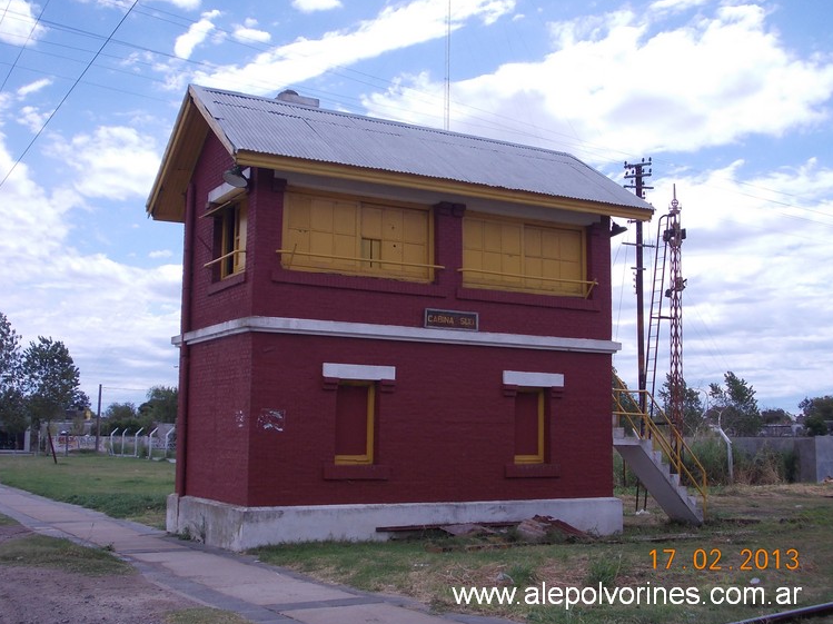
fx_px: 1058
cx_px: 417
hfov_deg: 43.0
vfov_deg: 32.8
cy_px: 316
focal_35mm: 44
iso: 80
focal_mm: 6.1
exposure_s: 1/250
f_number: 6.5
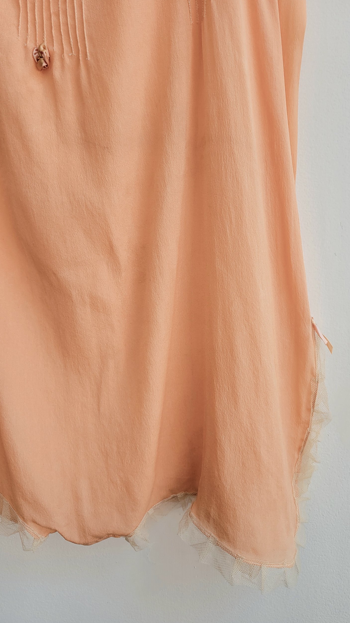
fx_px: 478
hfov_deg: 40.0
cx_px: 215
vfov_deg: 66.1
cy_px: 312
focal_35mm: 29
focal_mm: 5.4
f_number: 1.8
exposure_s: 1/120
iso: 40
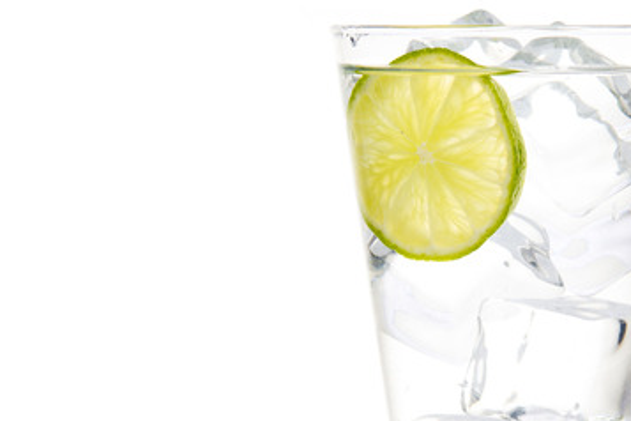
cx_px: 550
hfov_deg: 13.3
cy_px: 332
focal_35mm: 153
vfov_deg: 9.0
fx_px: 2682
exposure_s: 1/160
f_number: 11
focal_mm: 70
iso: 100
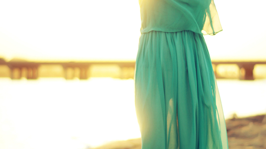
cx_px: 136
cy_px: 89
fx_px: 903
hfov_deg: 16.8
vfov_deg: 9.5
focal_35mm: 128
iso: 100
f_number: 1.8
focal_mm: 50
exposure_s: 1/400
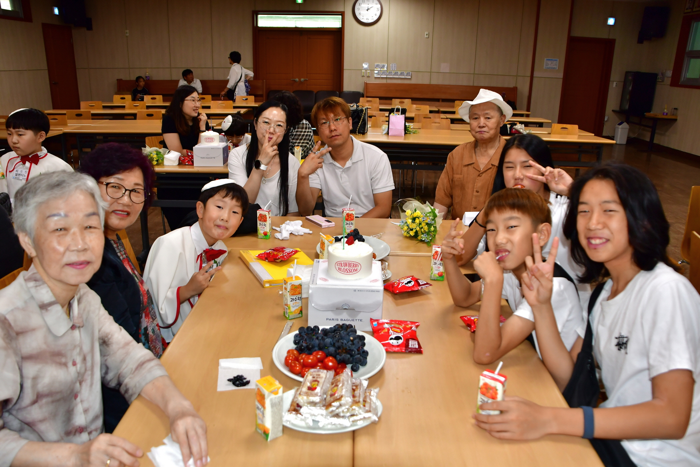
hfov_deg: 67.4
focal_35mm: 27
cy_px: 234
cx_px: 350
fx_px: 525
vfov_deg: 47.9
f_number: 3.5
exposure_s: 1/125
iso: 320
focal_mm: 18
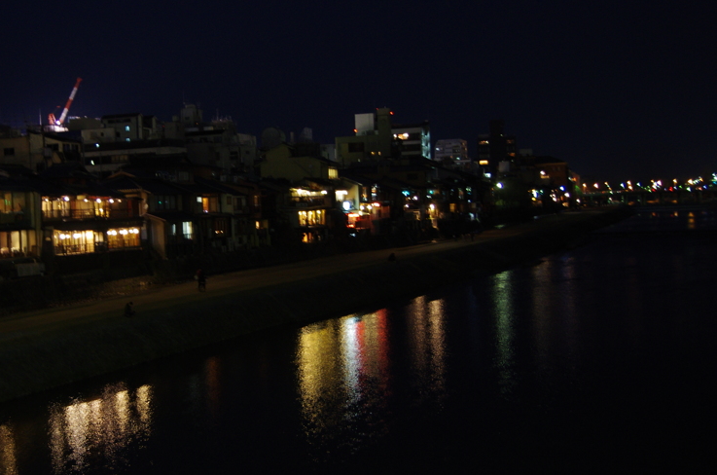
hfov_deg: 39.2
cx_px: 234
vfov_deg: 26.9
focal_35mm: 50
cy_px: 210
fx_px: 994
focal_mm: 24
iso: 1000
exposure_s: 1/5
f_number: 4
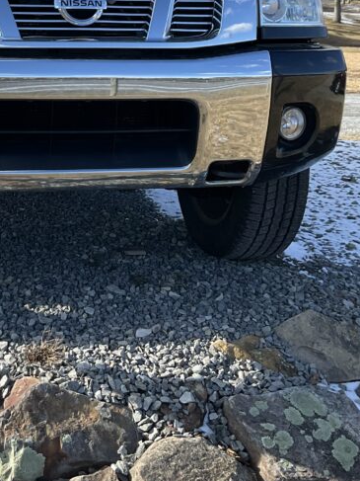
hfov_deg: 23.5
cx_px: 46
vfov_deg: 30.5
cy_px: 61
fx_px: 846
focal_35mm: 61
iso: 16
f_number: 1.8
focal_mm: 3
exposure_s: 1/978
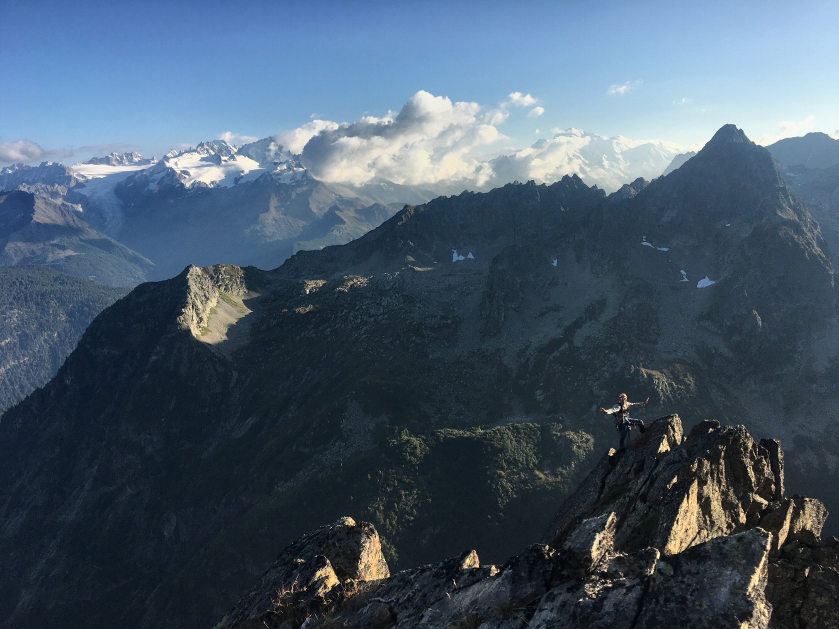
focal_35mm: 29
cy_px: 314
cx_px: 420
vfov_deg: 48.2
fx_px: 703
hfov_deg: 61.7
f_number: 2.2
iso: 25
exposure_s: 1/950
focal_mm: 4.15
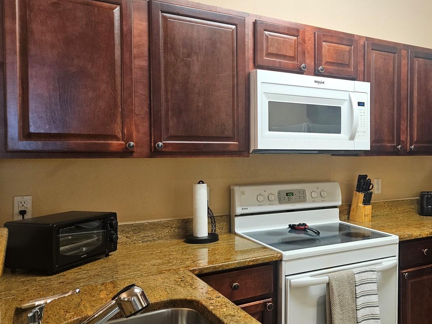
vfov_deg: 41.8
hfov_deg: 51.9
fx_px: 424
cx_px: 317
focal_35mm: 34
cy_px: 163
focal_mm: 5.4
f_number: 1.8
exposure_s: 1/51
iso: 160
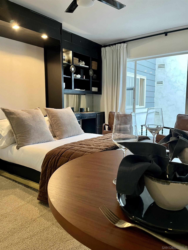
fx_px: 188
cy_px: 125
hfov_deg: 53.1
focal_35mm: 26
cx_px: 94
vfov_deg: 67.3
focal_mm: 5.1
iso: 400
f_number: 1.6
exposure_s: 1/60
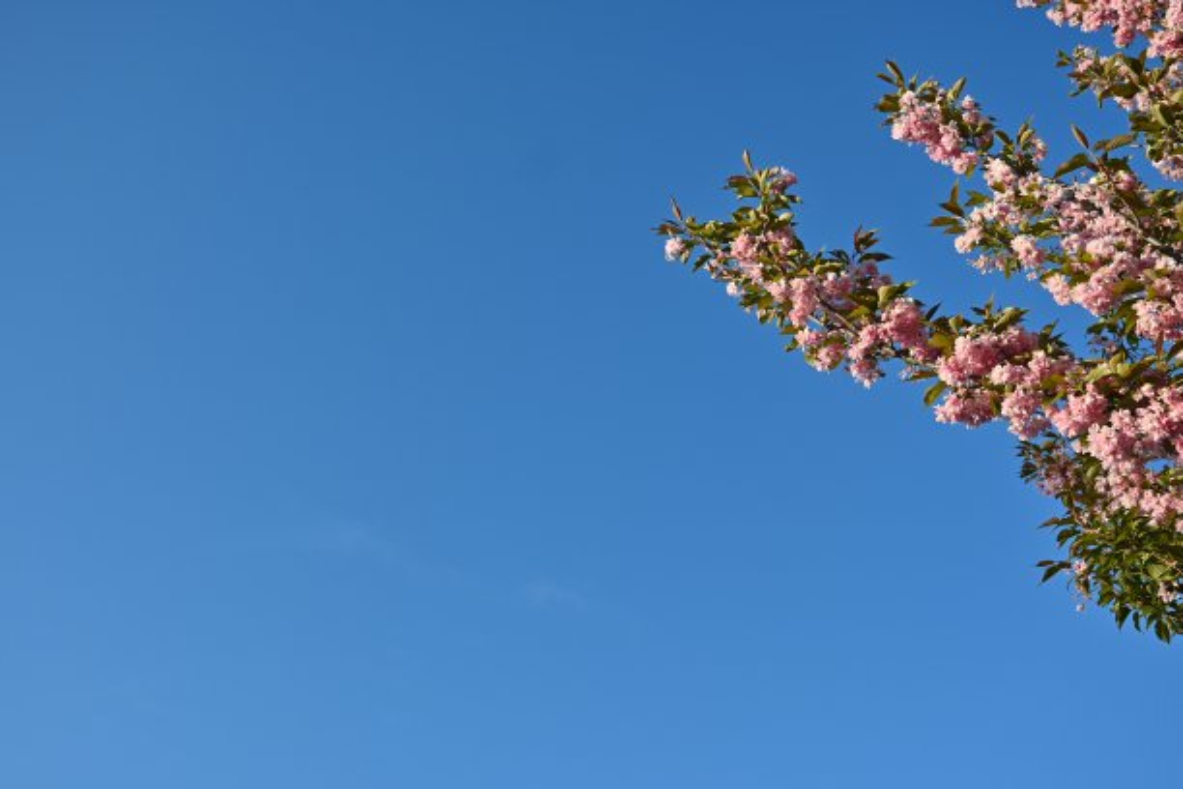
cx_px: 592
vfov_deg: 36.9
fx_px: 1183
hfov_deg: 53.1
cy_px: 394
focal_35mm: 36
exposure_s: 1/500
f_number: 4
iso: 100
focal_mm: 24
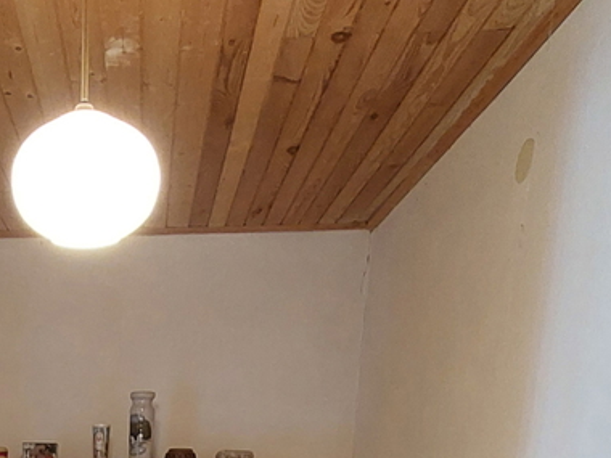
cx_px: 82
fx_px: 724
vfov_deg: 26.1
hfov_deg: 42.6
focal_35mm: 41
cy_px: 683
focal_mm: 1.74
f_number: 2.2
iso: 320
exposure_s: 1/33
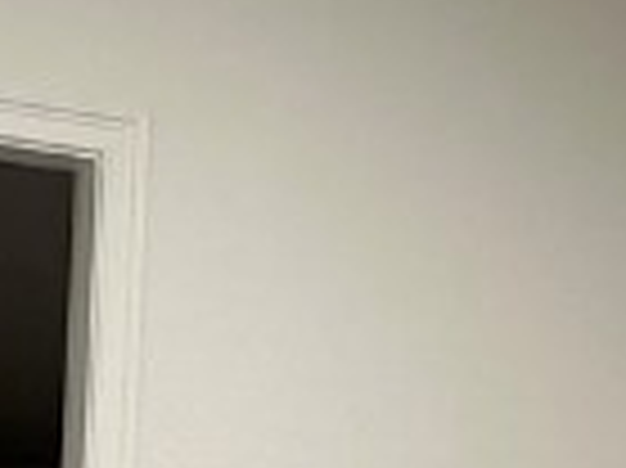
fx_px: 1861
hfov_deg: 18.8
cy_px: 684
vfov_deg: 13.6
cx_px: 86
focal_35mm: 103
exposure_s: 1/60
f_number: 2.2
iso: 160
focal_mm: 2.22
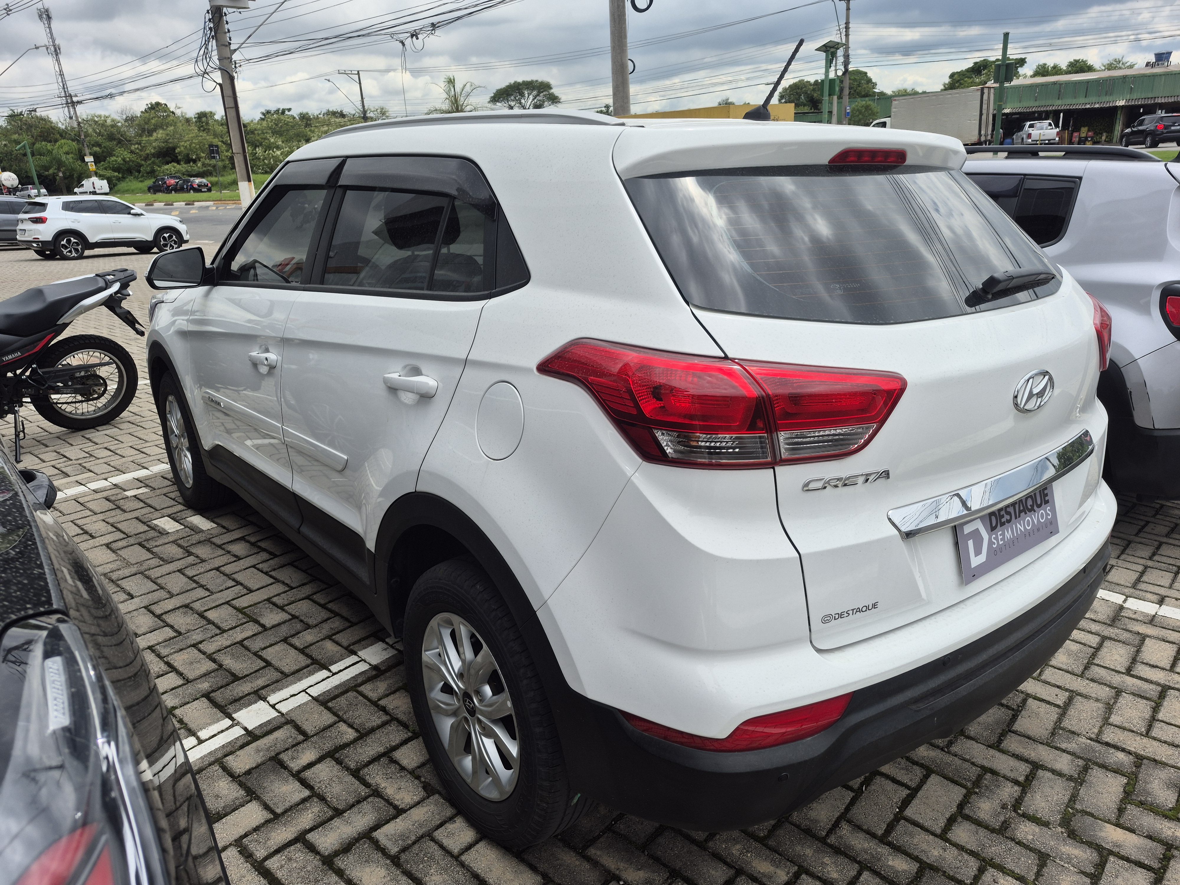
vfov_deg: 58.9
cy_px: 442
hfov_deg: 73.9
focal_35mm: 23
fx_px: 784
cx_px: 590
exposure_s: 1/1932
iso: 25
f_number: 1.8
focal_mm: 5.4
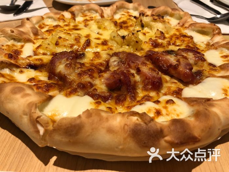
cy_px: 86
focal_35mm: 28
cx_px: 114
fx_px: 185
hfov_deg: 63.4
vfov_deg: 49.7
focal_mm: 3.99
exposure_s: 1/33
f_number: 1.8
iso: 40
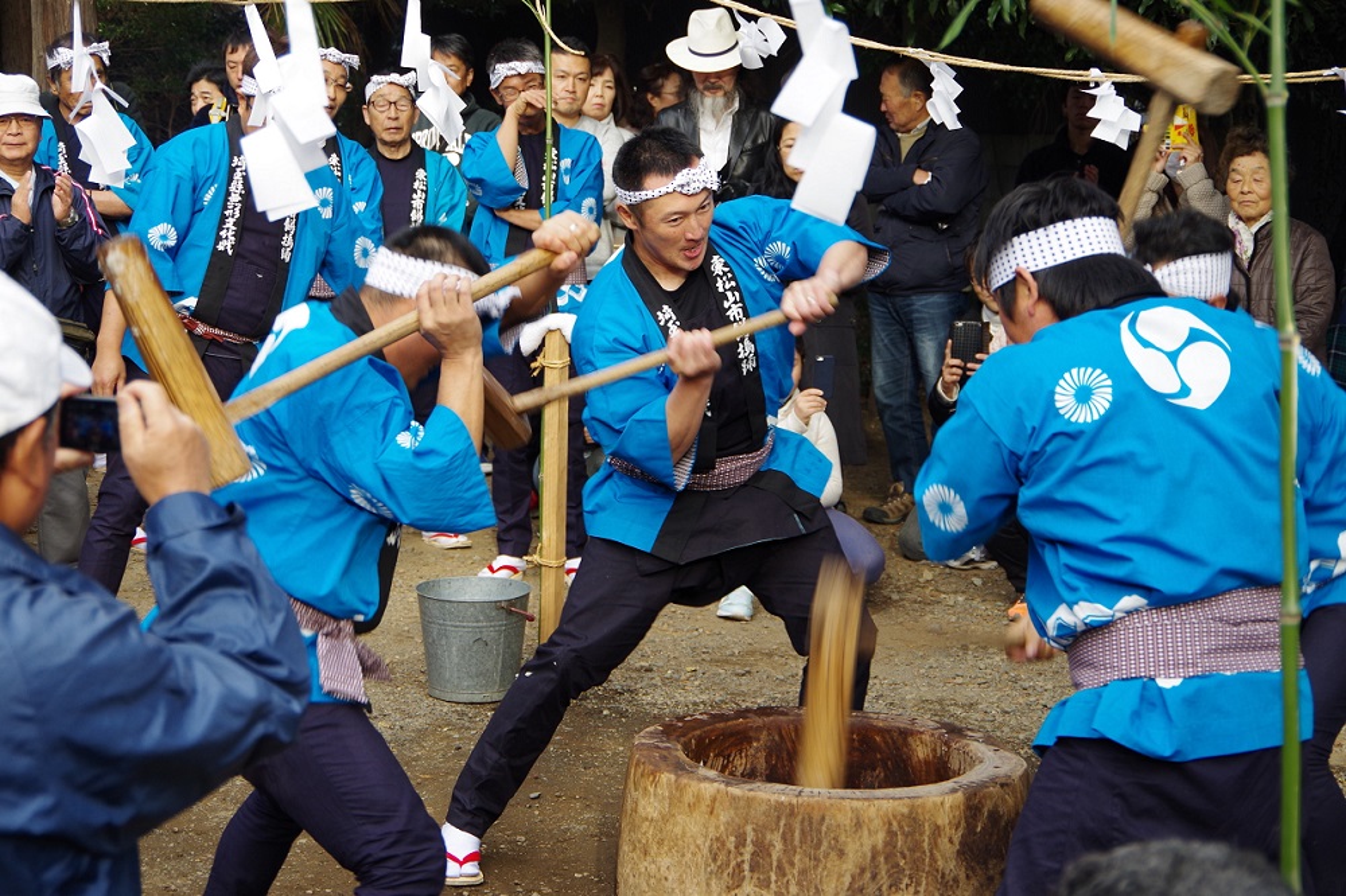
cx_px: 673
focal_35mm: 72
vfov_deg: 18.9
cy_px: 448
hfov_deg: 28.1
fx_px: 2691
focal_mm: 48
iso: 200
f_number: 4.5
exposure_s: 1/125
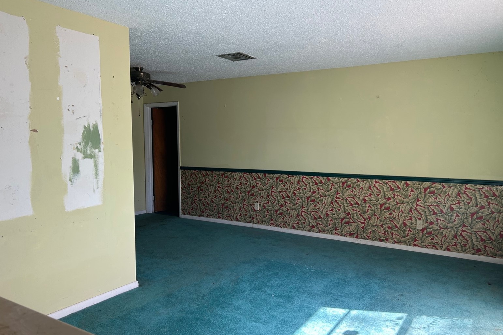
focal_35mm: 28
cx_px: 250
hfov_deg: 65.5
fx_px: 391
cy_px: 188
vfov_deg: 46.3
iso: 50
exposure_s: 1/239
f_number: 1.5
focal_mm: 5.7
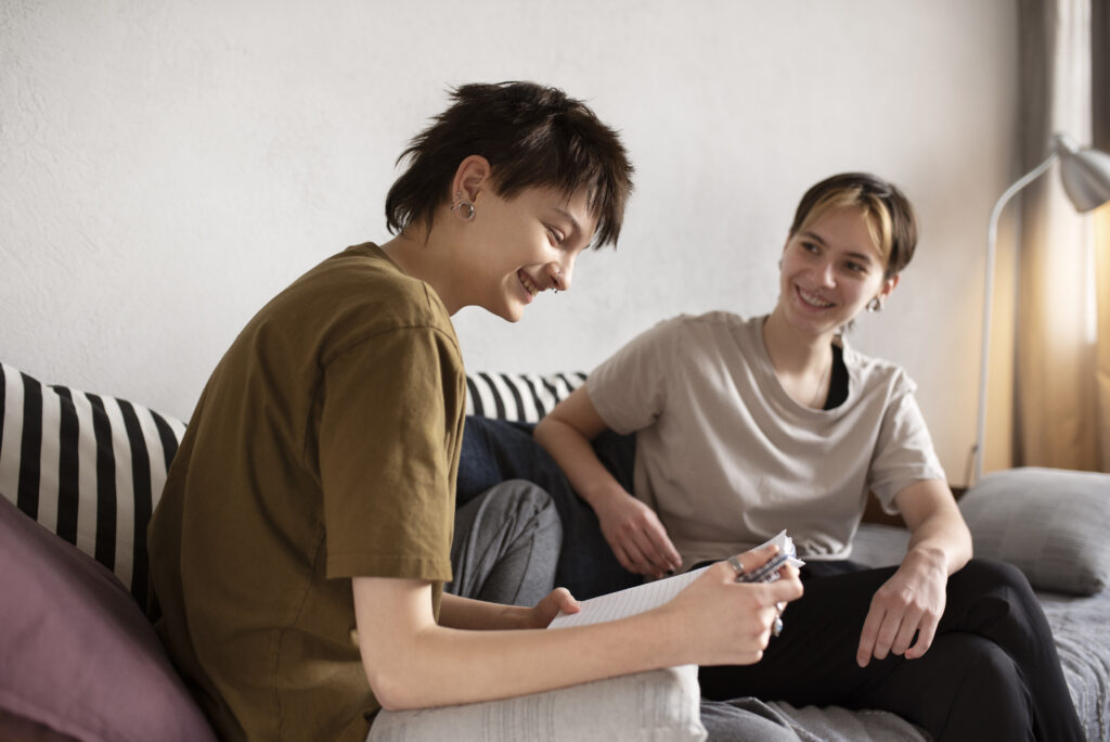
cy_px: 371
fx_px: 1080
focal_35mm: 35
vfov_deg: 37.9
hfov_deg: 54.4
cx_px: 555
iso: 640
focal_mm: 35
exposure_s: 1/160
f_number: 2.5
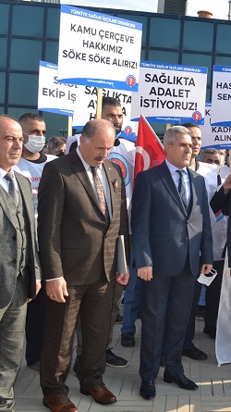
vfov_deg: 42.9
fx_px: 523
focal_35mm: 48
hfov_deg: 22.8
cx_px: 281
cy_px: 207
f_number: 6.3
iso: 100
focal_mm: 20
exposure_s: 1/200
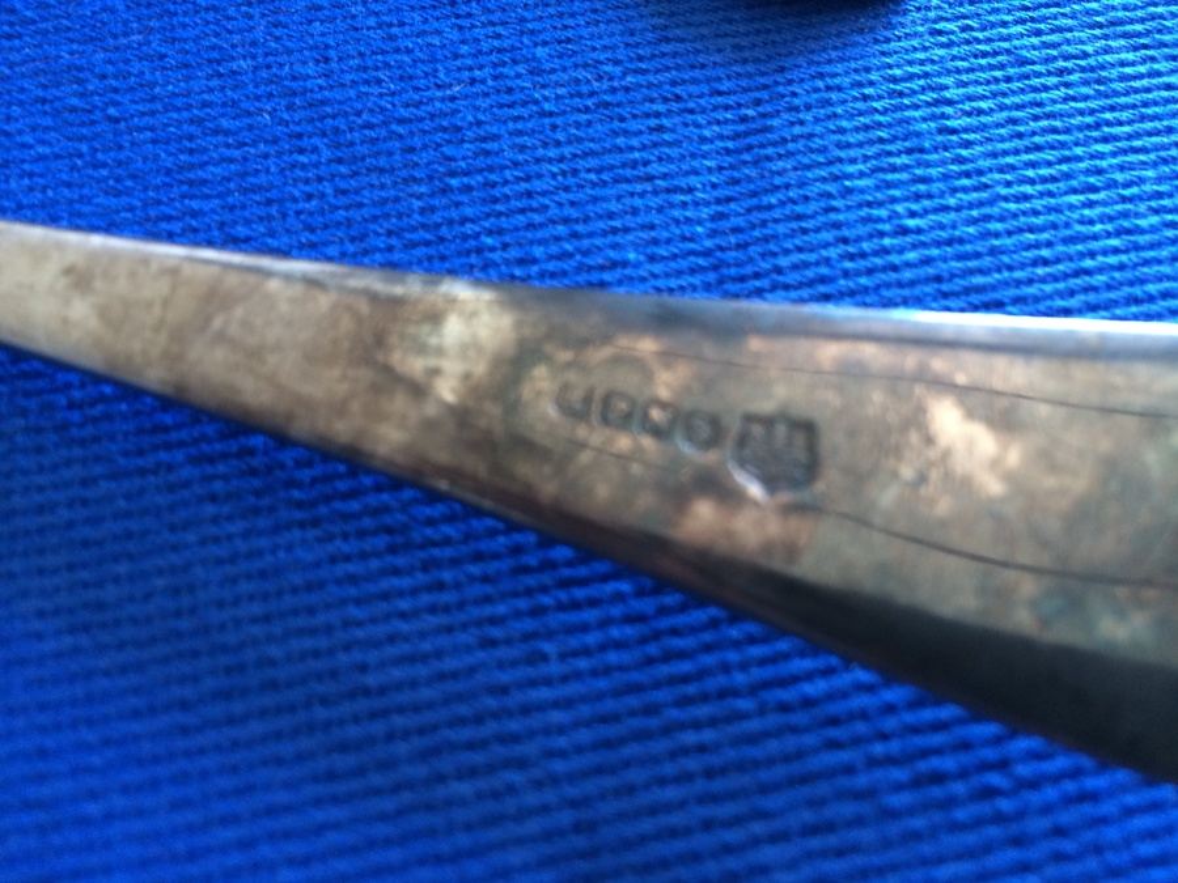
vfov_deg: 46.8
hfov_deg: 60.0
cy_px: 442
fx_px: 1021
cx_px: 589
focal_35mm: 30
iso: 160
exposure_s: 1/30
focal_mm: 4.12
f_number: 2.2
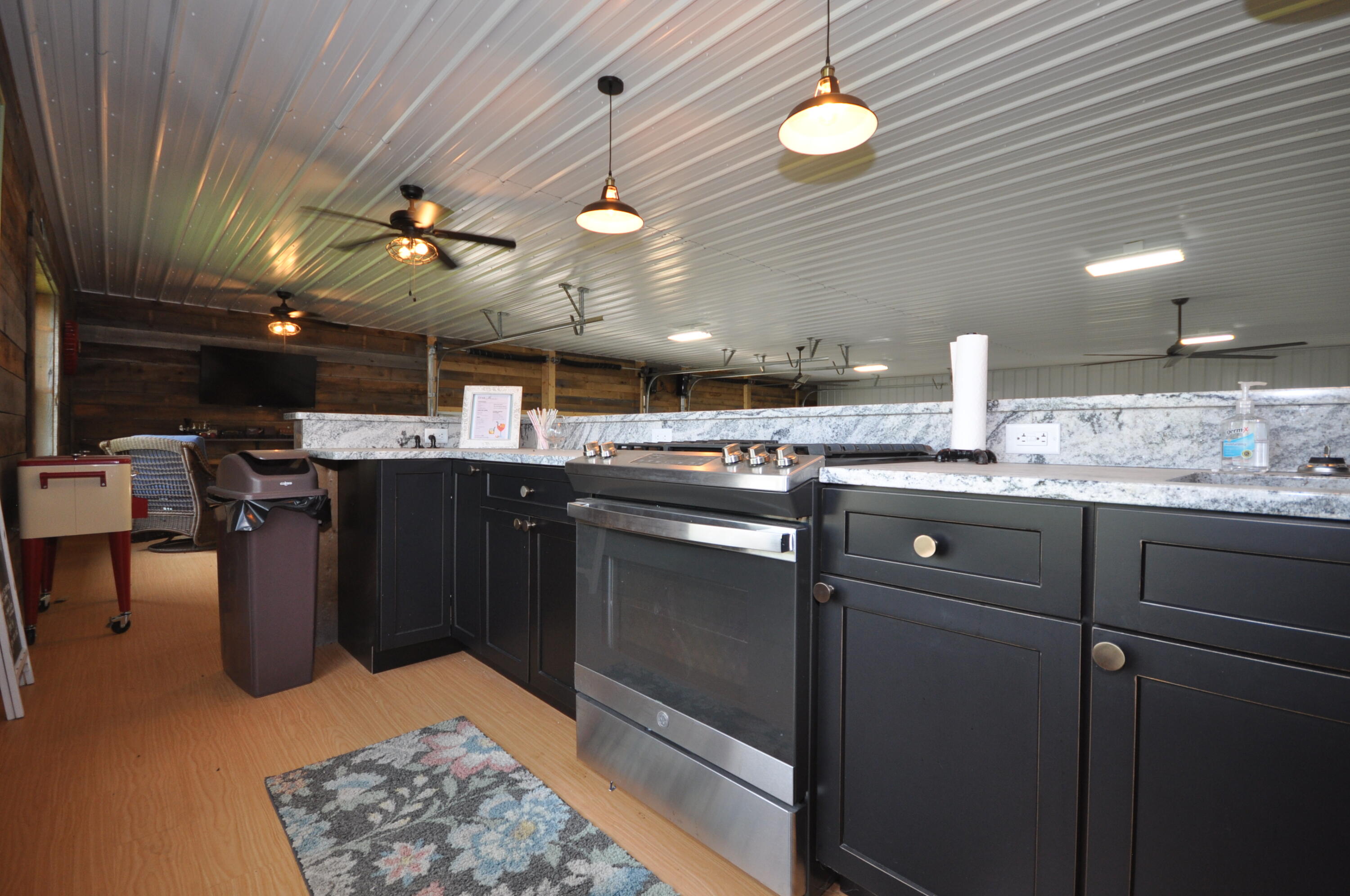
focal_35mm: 15
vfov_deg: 77.2
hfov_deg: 100.5
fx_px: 562
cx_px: 675
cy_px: 448
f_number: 4
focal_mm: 10
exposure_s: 1/60
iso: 400
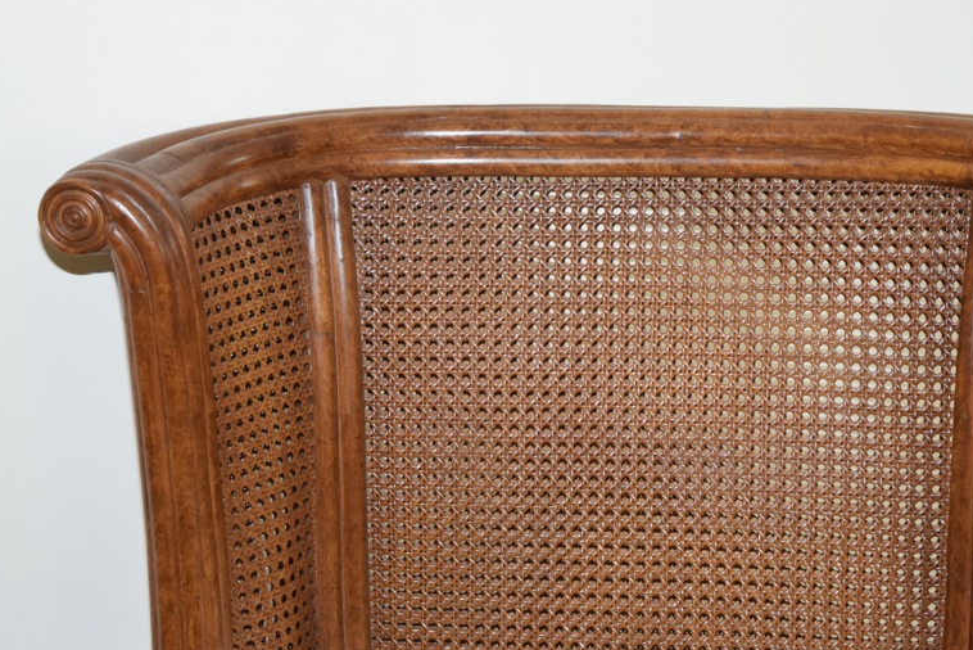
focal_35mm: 91
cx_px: 626
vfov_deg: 15.0
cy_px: 372
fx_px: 2460
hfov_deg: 22.3
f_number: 5
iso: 1800
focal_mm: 46
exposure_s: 1/60
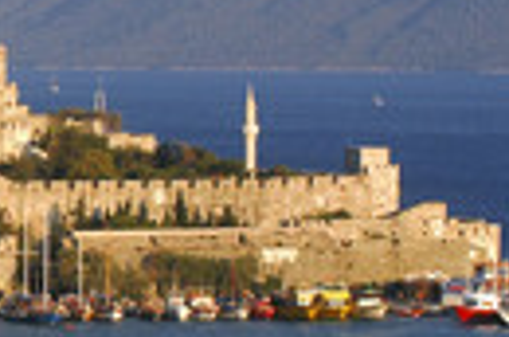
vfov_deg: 3.3
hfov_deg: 4.9
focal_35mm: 419
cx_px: -119
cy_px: 86
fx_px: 5910
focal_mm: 86
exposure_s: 1/400
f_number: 8
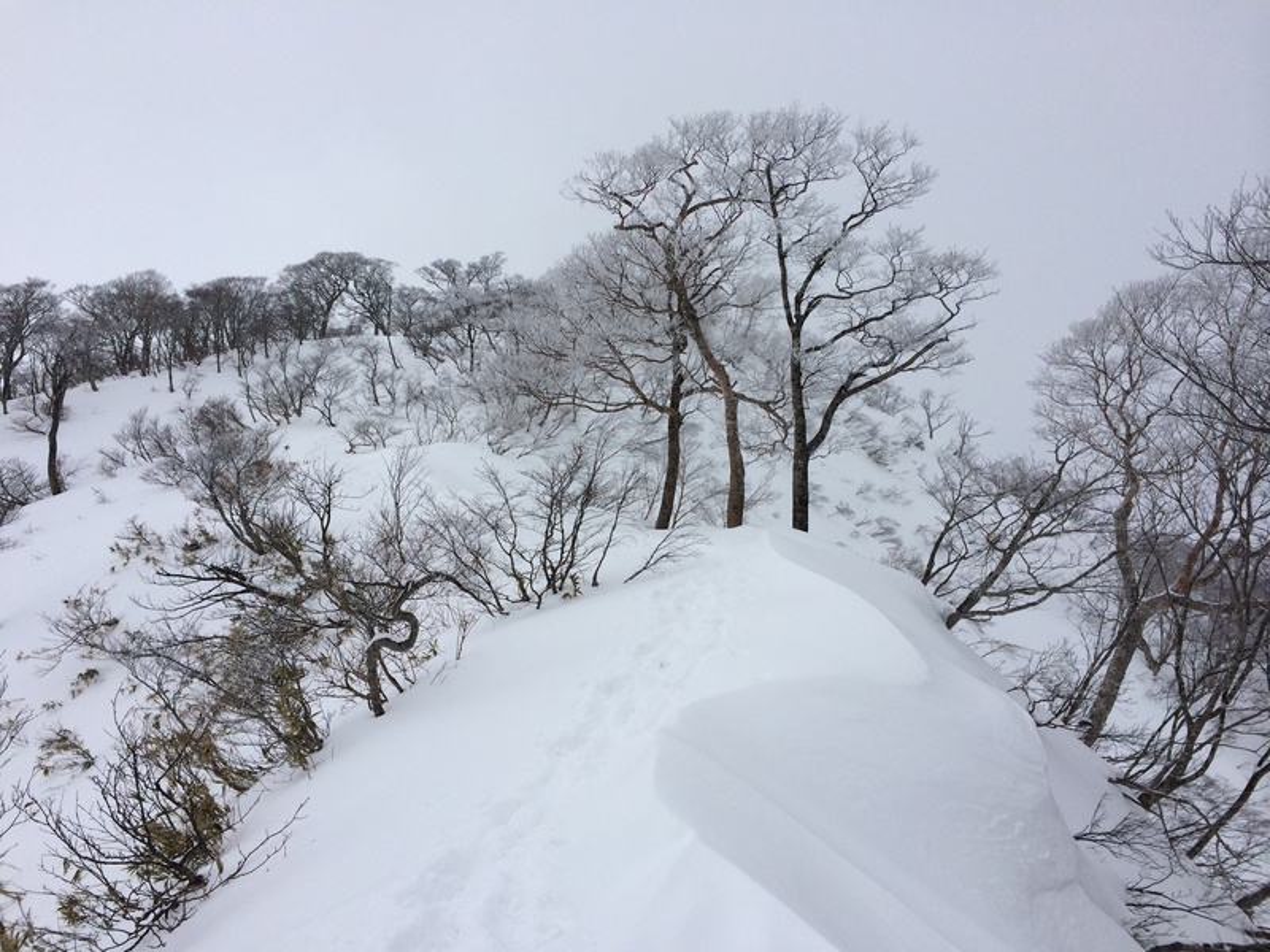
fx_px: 1101
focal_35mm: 30
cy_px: 476
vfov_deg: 46.8
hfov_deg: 60.0
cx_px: 635
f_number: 2.2
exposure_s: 1/2933
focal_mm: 4.12
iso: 40
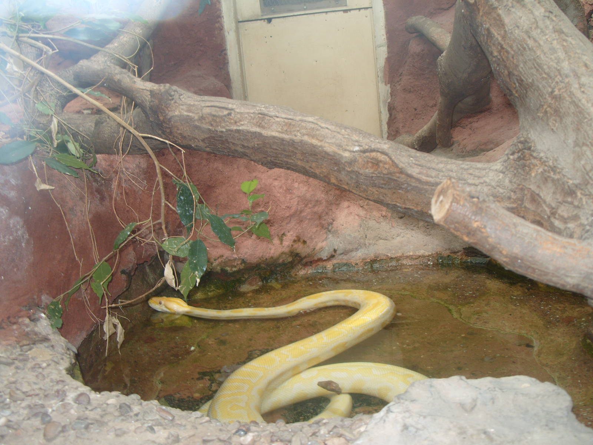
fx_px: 600
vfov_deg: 40.7
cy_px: 222
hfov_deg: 52.6
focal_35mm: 35
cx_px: 296
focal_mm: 7.8
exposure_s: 1/45
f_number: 2.8
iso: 100
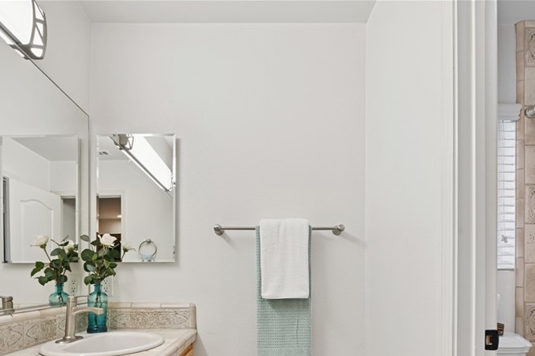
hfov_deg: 80.5
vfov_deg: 56.6
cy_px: 266
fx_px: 312
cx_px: 220
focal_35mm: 21
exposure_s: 1/15
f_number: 11
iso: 100
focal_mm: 14
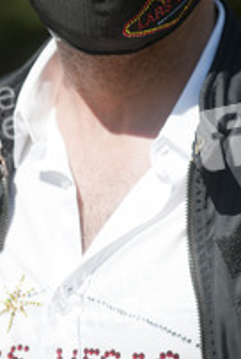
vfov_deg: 5.8
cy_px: 41
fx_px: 3542
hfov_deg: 3.9
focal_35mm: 354
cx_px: 125
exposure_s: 1/1600
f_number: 4
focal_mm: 180
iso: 200
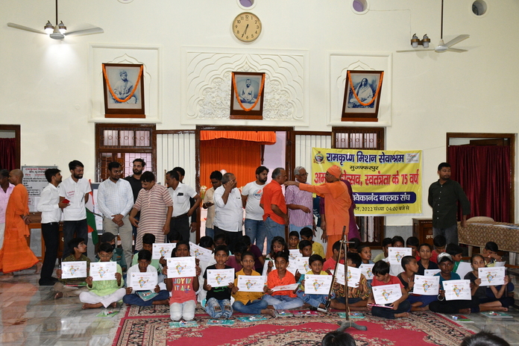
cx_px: 260
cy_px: 173
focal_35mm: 39
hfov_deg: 49.6
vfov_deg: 34.2
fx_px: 562
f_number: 5.6
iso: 2500
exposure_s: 1/60
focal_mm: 26
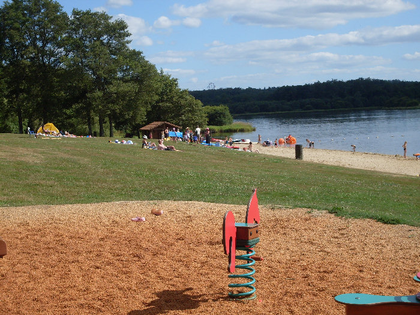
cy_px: 158
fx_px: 983
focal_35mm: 81
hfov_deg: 24.1
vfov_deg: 18.2
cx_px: 210
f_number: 4
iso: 80
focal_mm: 13.5
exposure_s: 1/1000
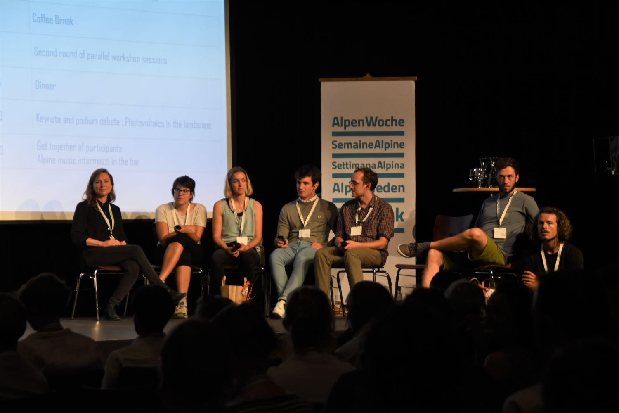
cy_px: 206
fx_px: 1934
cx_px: 310
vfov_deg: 12.2
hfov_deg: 18.2
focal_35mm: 112
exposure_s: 1/80
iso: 800
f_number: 5.6
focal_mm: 75
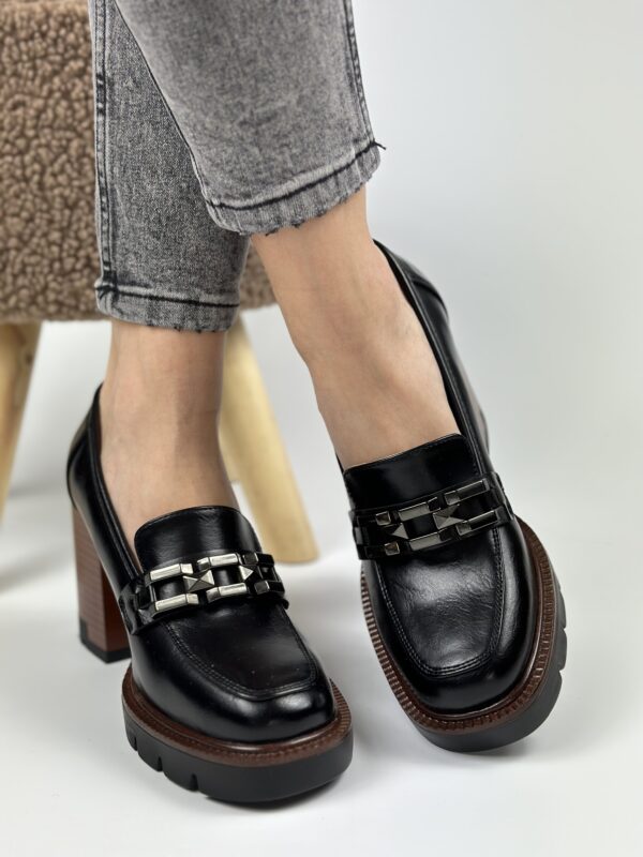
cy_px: 428
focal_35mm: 48
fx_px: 1189
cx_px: 322
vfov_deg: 39.7
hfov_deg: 30.3
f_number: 1.78
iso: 80
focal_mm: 6.86
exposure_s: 1/836
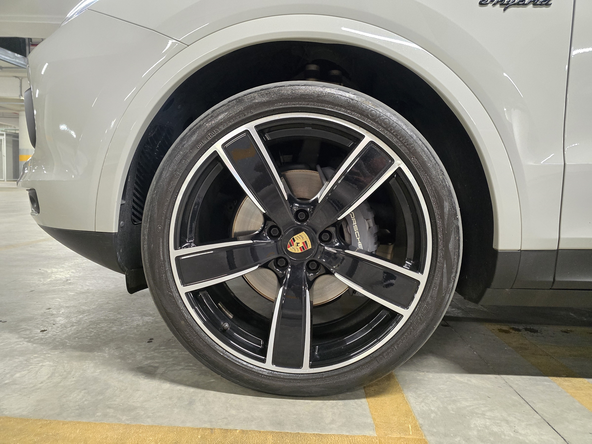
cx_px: 296
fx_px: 393
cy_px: 222
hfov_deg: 73.9
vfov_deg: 58.9
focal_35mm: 23
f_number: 1.7
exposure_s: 1/60
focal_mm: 6.3
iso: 1600
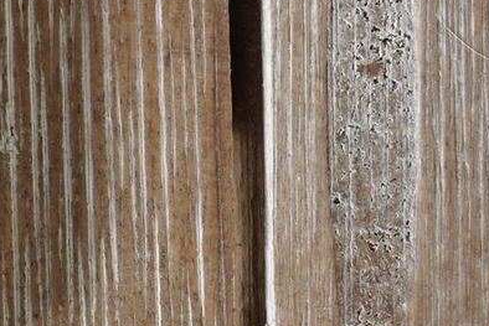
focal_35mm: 229
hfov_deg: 8.3
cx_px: -638
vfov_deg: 5.9
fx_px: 3112
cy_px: -276
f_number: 5.6
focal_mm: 47
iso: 320
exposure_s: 1/160
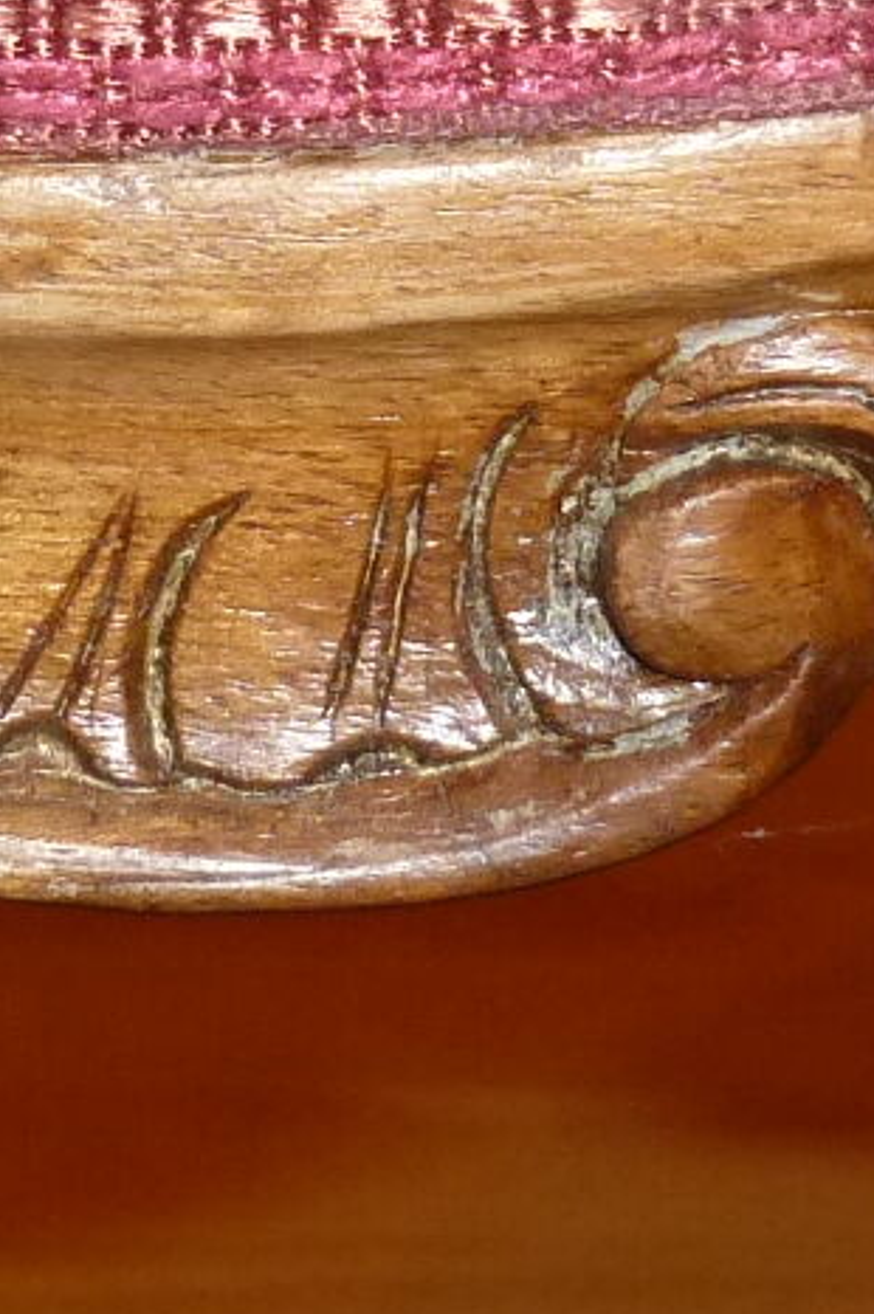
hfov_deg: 9.1
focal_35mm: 151
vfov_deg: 13.4
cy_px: 20
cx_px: 358
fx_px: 5507
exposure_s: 1/30
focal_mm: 5.5
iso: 200
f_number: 2.8
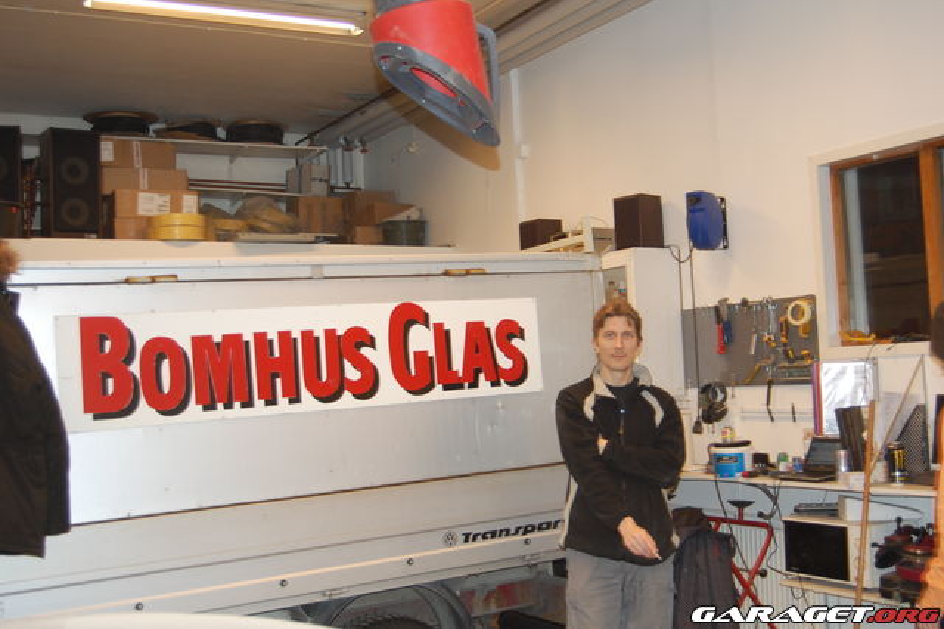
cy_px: 314
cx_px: 472
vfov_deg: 31.9
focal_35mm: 42
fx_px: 1101
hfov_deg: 46.4
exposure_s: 1/60
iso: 400
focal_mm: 28
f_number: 4.2
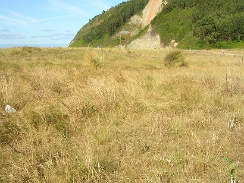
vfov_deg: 37.8
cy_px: 92
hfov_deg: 49.0
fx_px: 268
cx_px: 122
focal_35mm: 38
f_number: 5.6
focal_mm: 5.8
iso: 50
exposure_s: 1/214
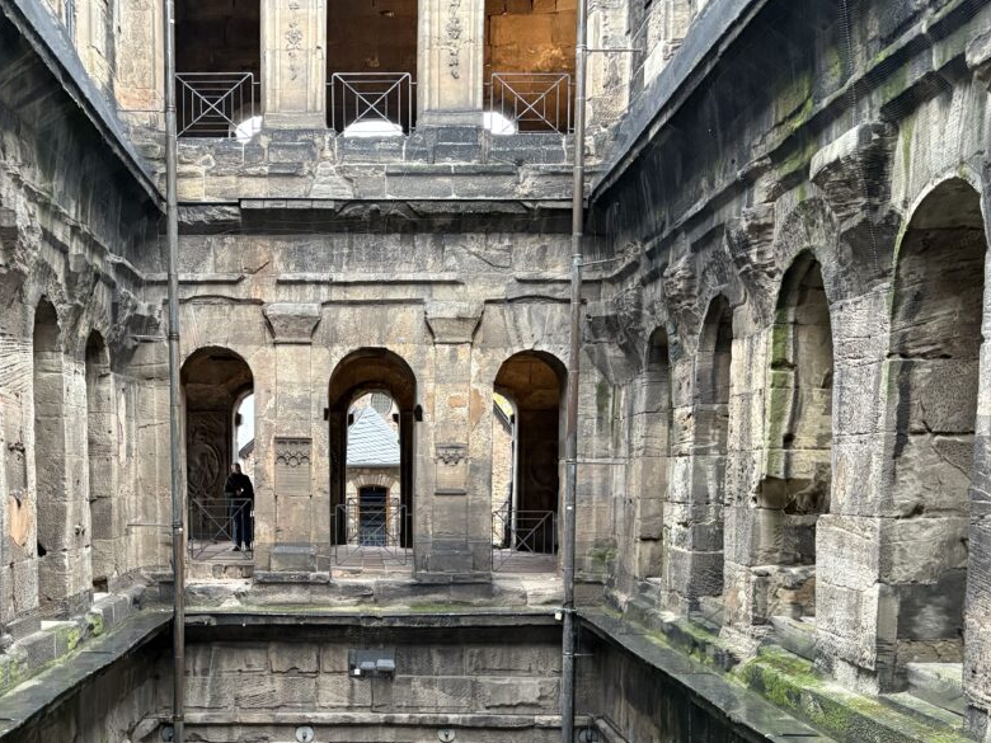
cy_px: 569
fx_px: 1145
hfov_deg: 46.3
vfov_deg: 35.1
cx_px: 360
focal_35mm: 40
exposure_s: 1/40
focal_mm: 5.96
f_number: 1.6
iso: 640
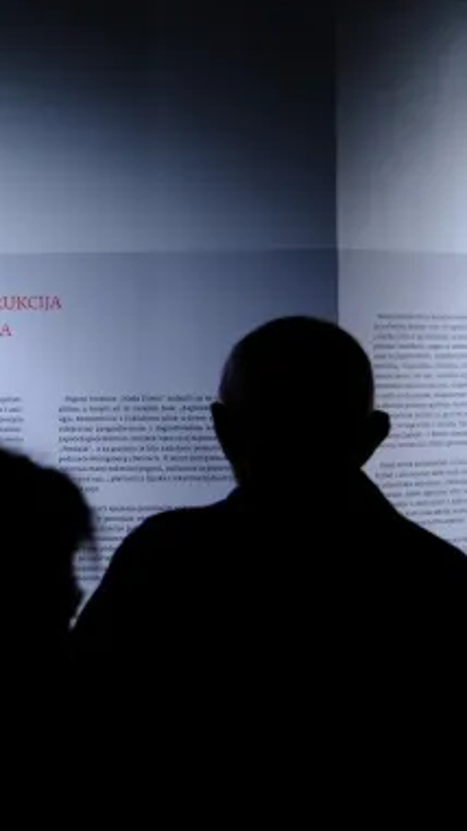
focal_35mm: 69
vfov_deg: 30.6
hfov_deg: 16.9
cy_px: 402
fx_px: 1521
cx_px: -44
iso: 1600
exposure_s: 1/200
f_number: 2.8
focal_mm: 22
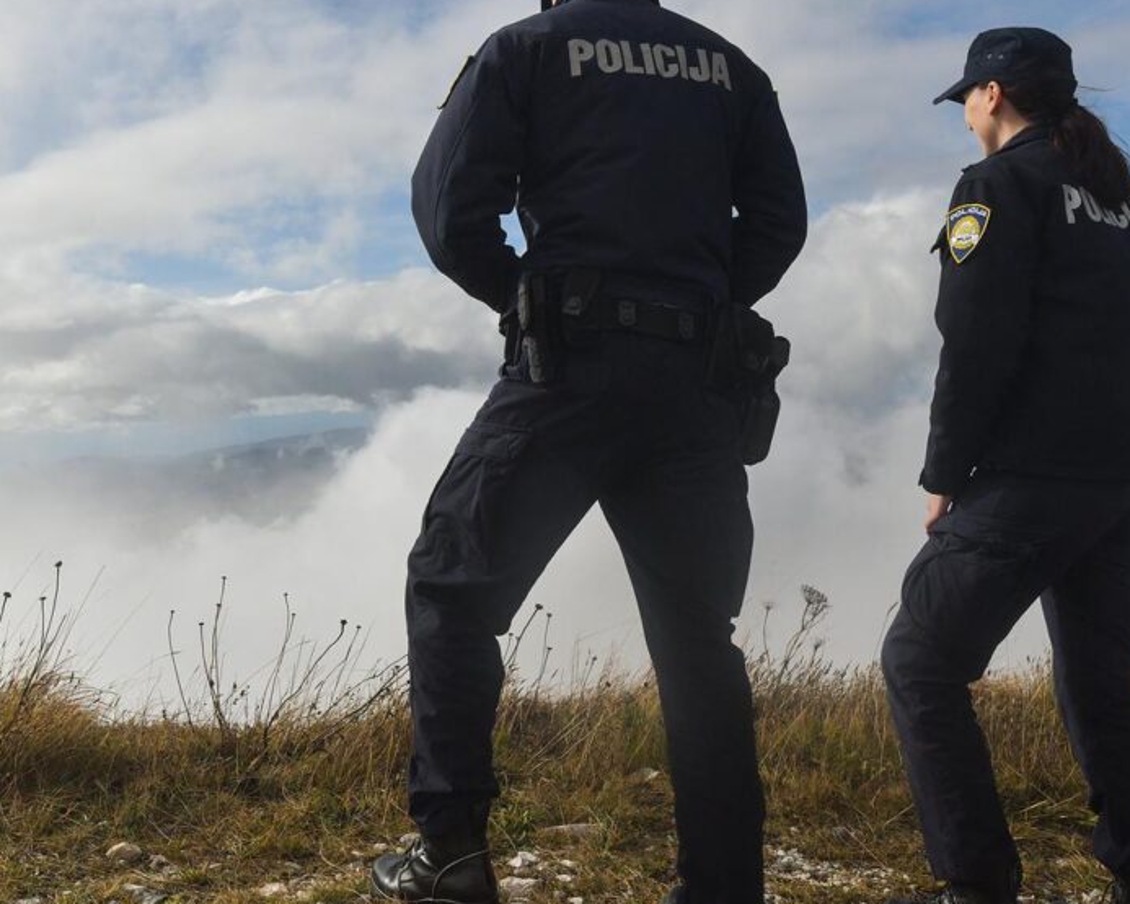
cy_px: 276
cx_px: 507
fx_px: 1304
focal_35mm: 39
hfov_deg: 46.8
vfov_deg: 37.6
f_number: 16
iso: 1000
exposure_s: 1/3200
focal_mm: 24
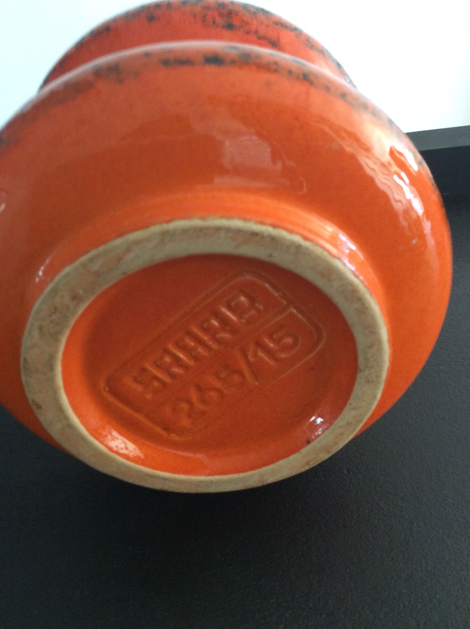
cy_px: 314
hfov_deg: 44.1
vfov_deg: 56.9
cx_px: 235
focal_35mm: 32
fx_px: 581
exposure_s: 1/25
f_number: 2.4
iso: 125
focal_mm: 3.3
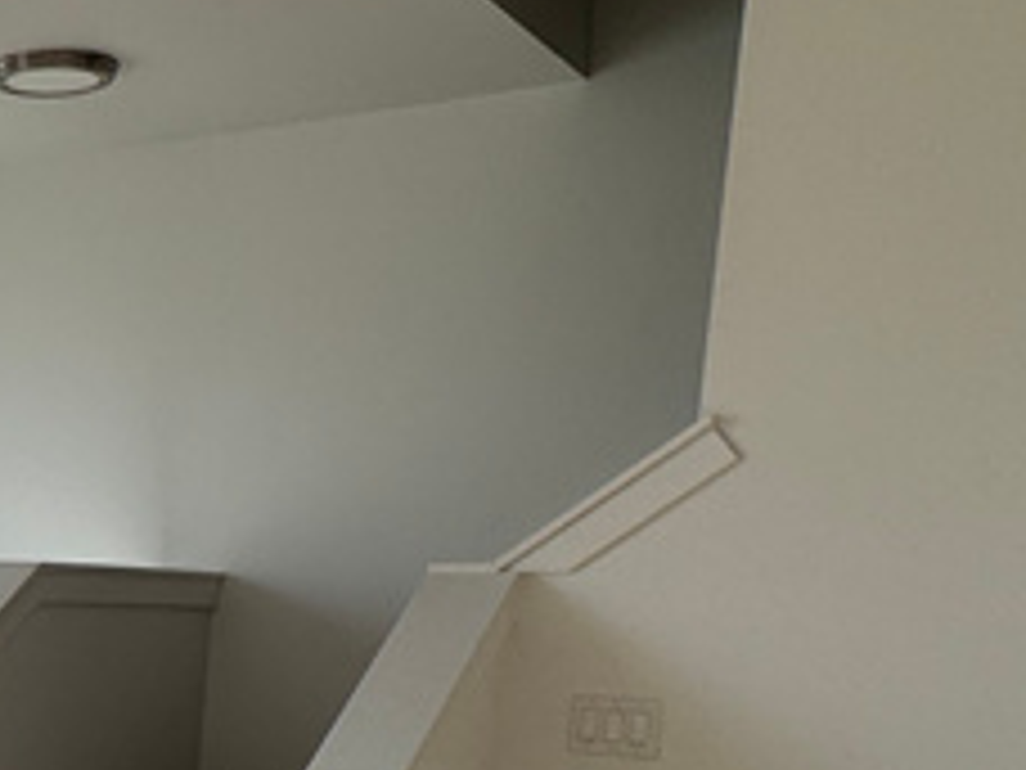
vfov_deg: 22.1
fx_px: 1867
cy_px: 838
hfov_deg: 24.8
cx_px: -450
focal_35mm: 63
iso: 40
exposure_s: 1/325
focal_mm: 2.22
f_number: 2.2
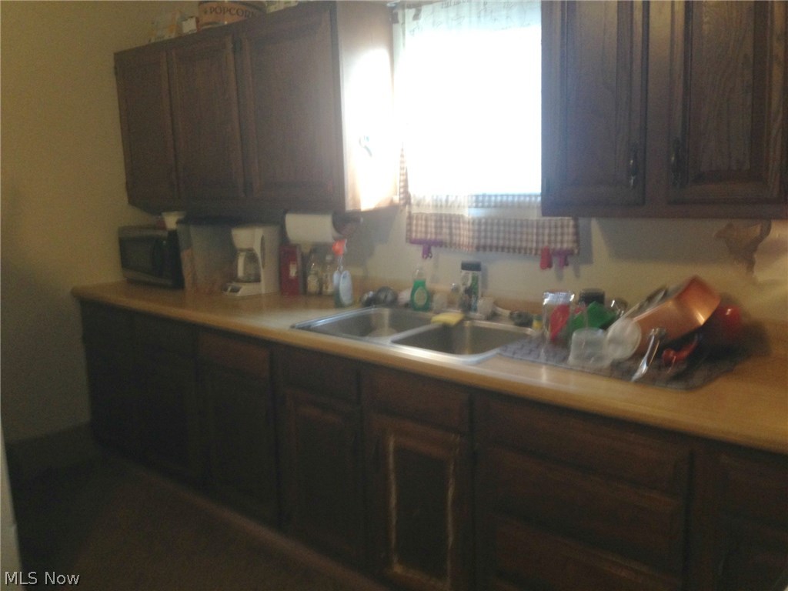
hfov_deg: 55.4
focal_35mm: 33
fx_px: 751
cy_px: 296
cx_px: 394
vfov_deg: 42.9
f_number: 2.4
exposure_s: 1/20
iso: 200
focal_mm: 4.12
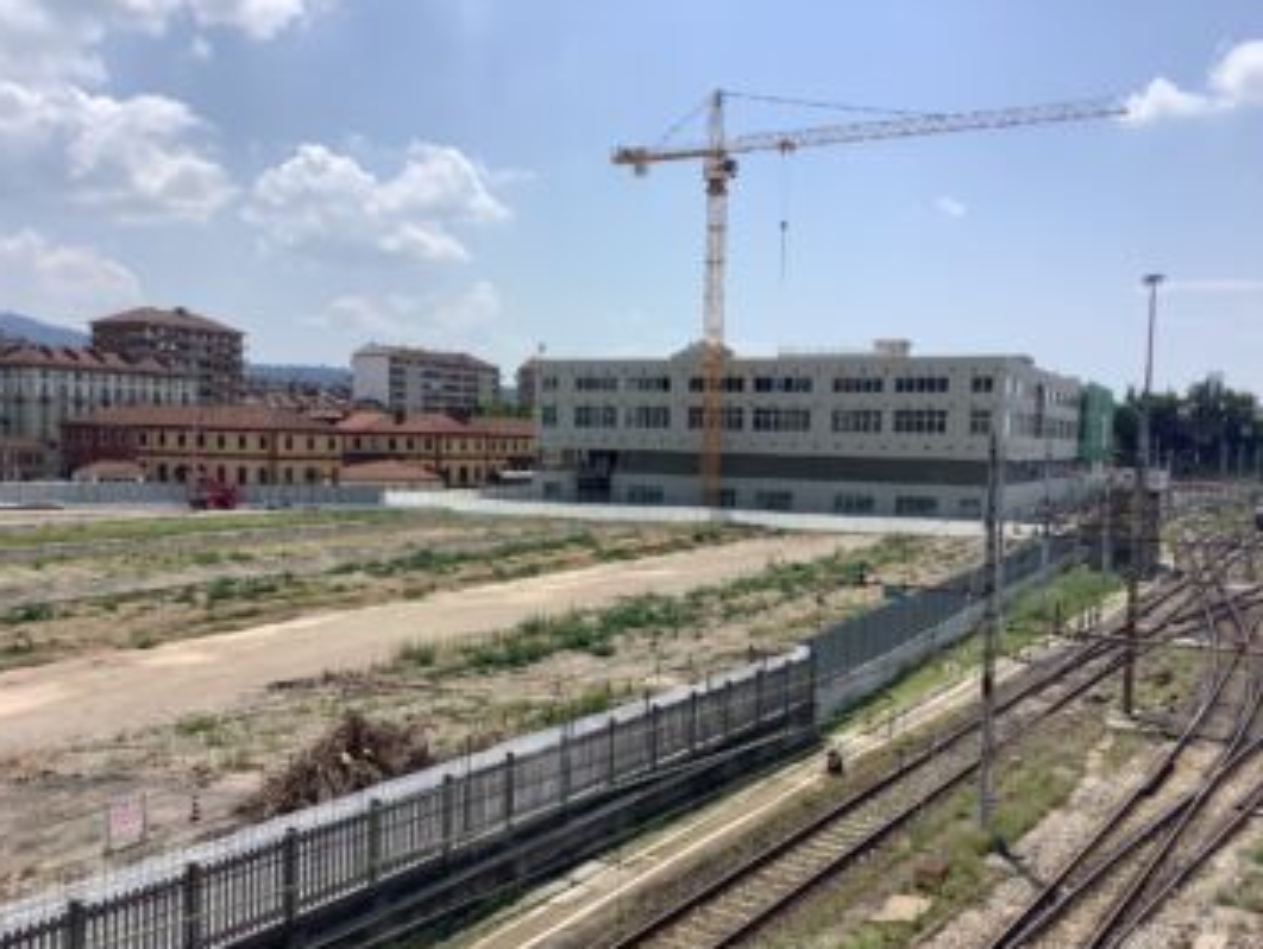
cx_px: 635
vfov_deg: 40.7
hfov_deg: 52.6
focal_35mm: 35
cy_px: 528
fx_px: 1278
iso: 25
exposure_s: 1/2146
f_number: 2.4
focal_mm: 3.3
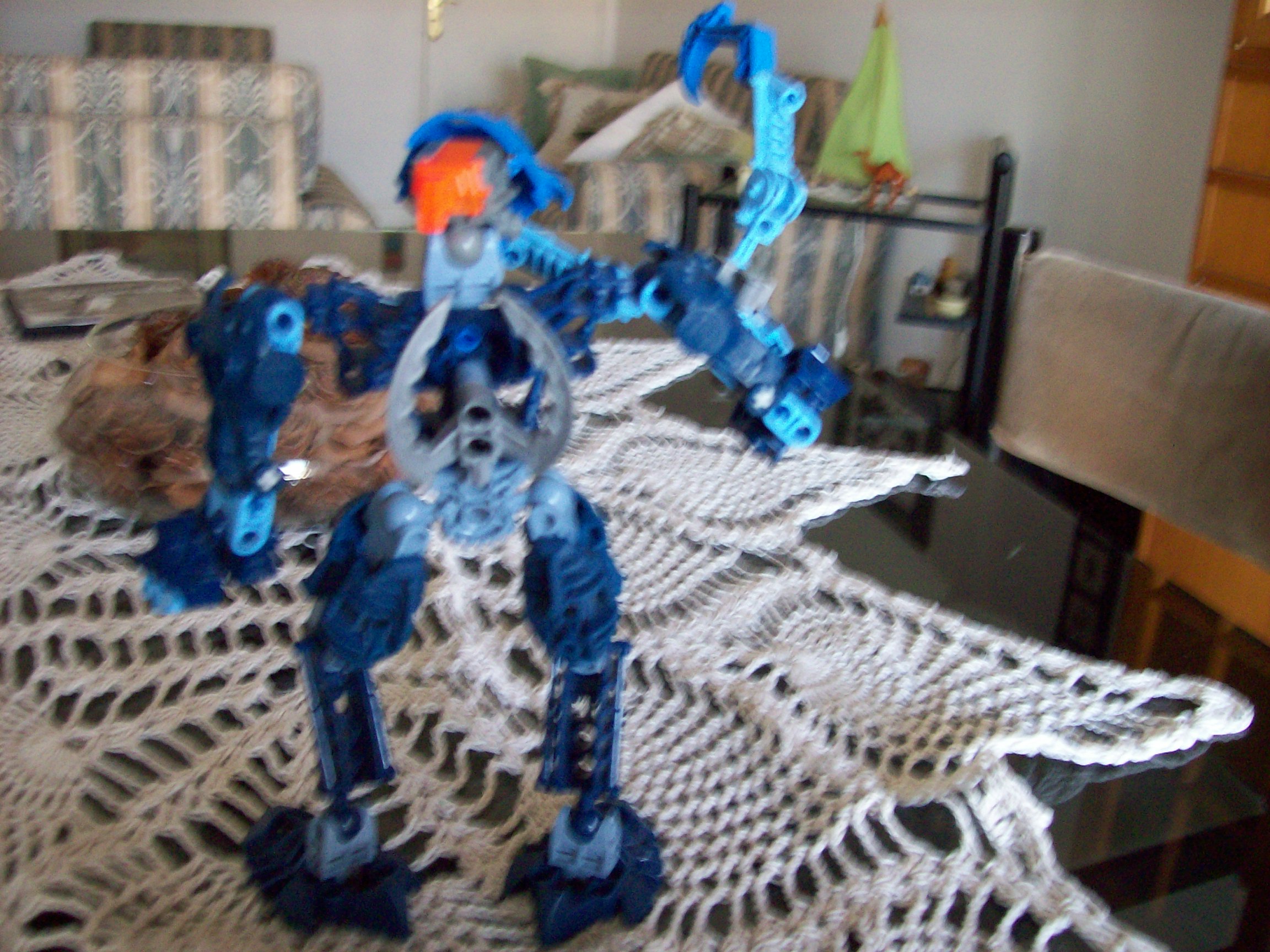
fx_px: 1321
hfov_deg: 51.4
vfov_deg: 39.7
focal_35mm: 36
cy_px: 476
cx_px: 635
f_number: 2.7
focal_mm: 6
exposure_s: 1/13.8
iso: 160
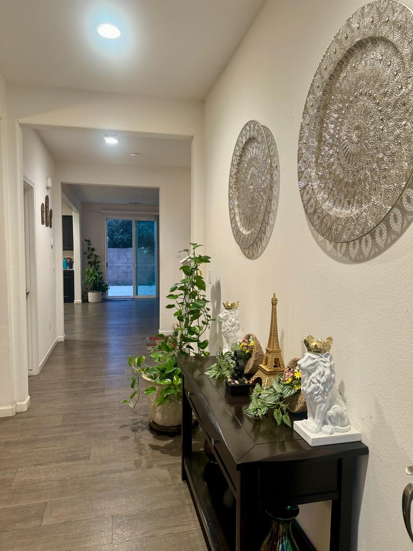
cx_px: 206
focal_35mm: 24
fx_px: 382
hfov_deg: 56.8
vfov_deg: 71.6
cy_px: 276
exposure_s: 1/60
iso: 200
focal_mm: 6.76
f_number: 1.78
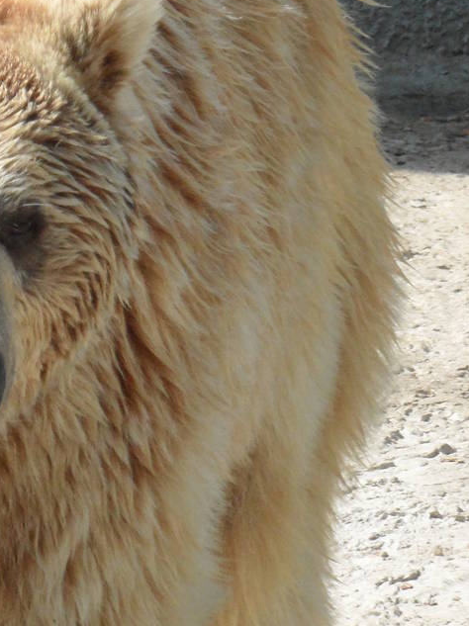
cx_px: -28
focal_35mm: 683
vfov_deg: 2.9
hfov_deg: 2.2
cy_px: 381
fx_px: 12351
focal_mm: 44.4
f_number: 5
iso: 200
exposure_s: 1/750
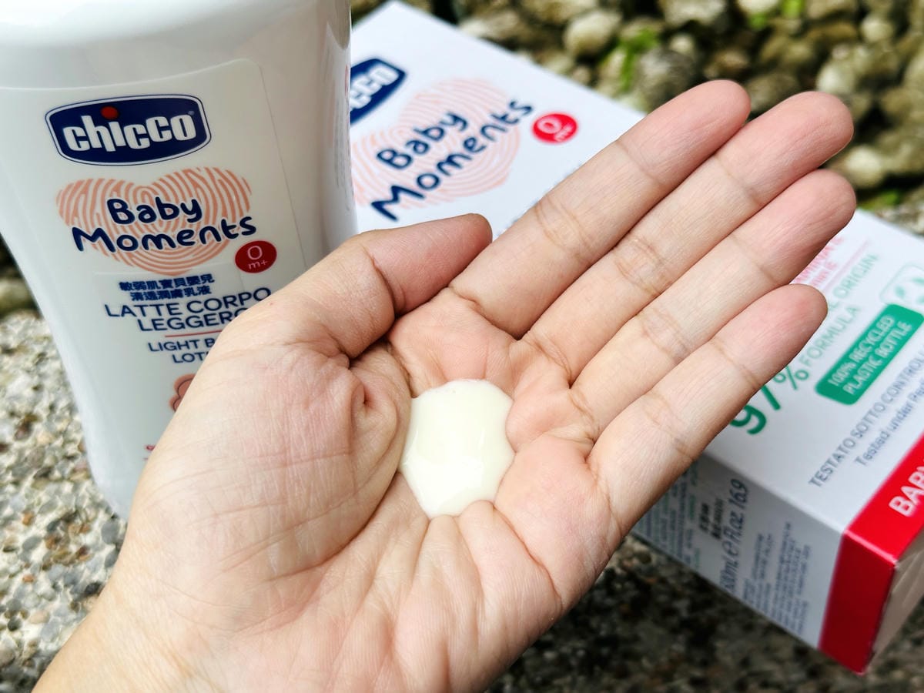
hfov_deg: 39.7
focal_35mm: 48
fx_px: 1281
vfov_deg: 30.3
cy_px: 346
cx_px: 462
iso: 64
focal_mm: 6.86
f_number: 1.78
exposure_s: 1/1323
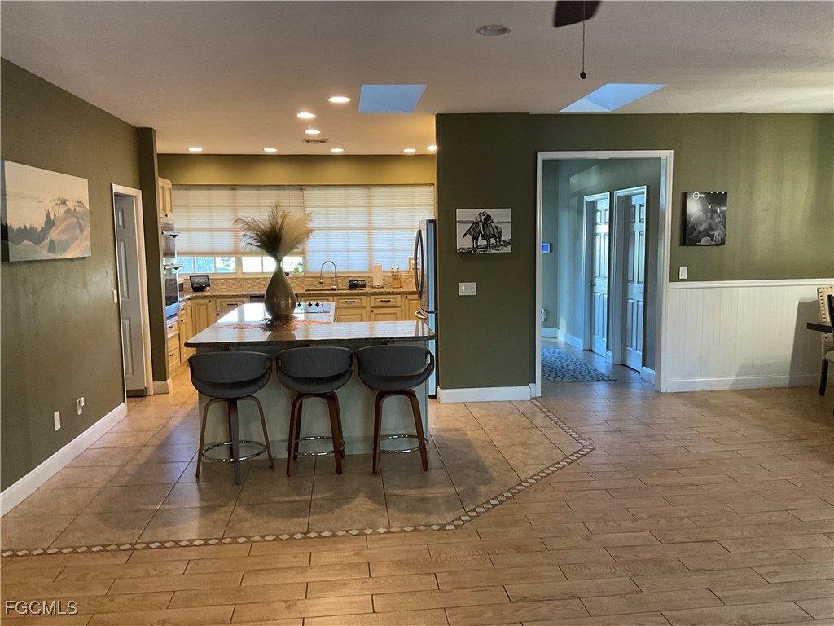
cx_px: 417
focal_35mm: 29
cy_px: 313
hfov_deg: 61.7
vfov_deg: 48.2
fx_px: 699
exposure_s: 1/60
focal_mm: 3
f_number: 1.8
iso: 200
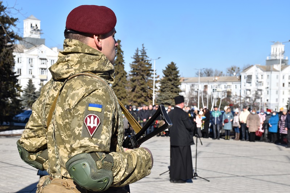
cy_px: 96
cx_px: 145
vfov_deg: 21.6
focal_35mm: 63
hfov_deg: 31.9
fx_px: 507
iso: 200
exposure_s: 1/400
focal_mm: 42
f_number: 10
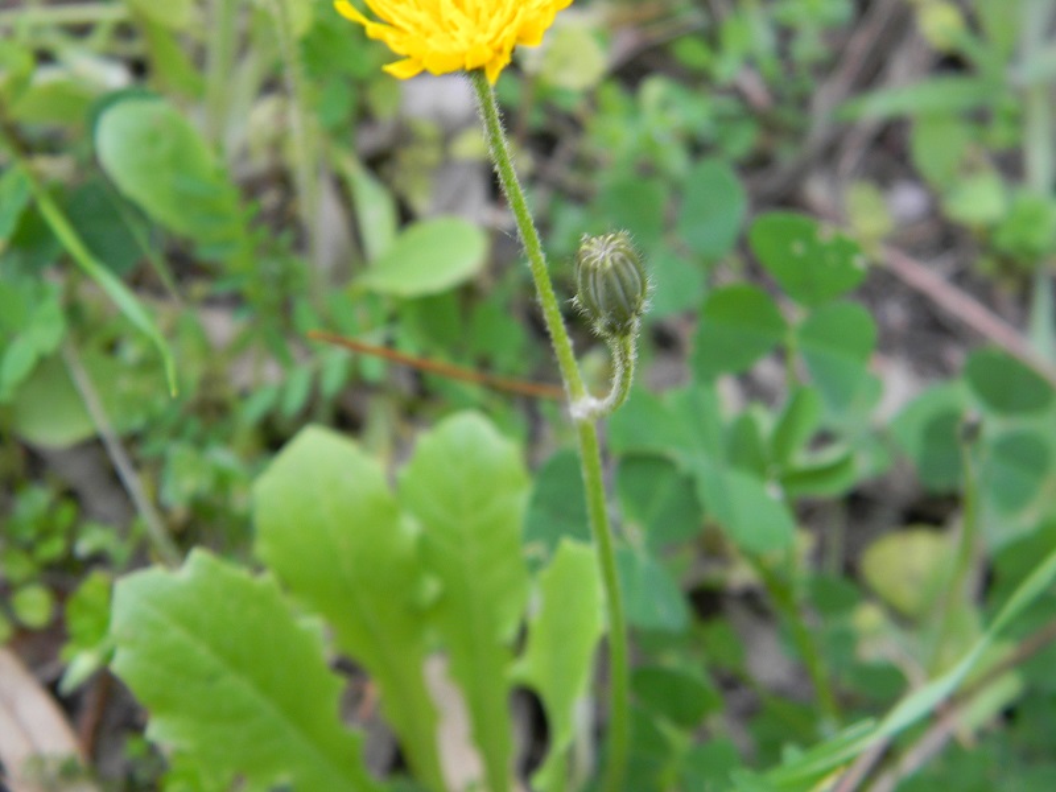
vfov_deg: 17.8
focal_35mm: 83
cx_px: 528
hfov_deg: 23.6
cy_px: 396
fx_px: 2532
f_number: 4.5
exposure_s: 1/30
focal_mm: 15.1
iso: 98
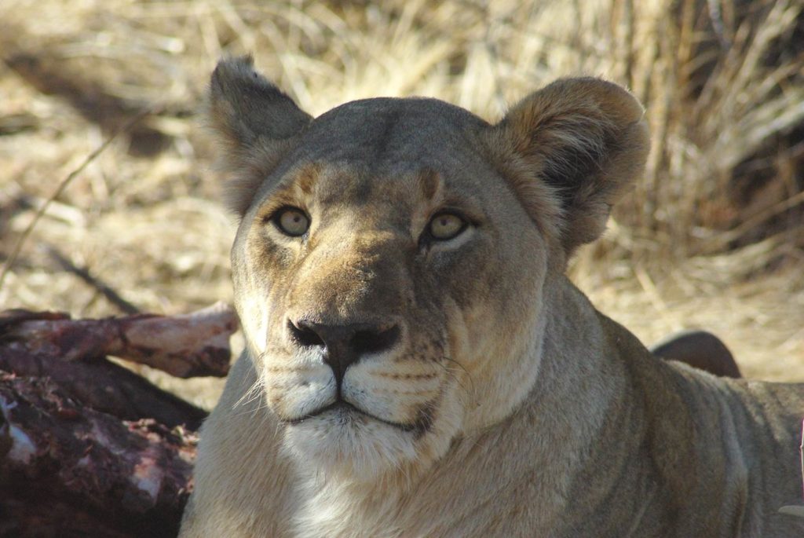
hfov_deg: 4.6
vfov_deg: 3.1
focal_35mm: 450
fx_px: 10060
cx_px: 402
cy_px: 269
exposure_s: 1/750
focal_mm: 300
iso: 1600
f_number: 9.5
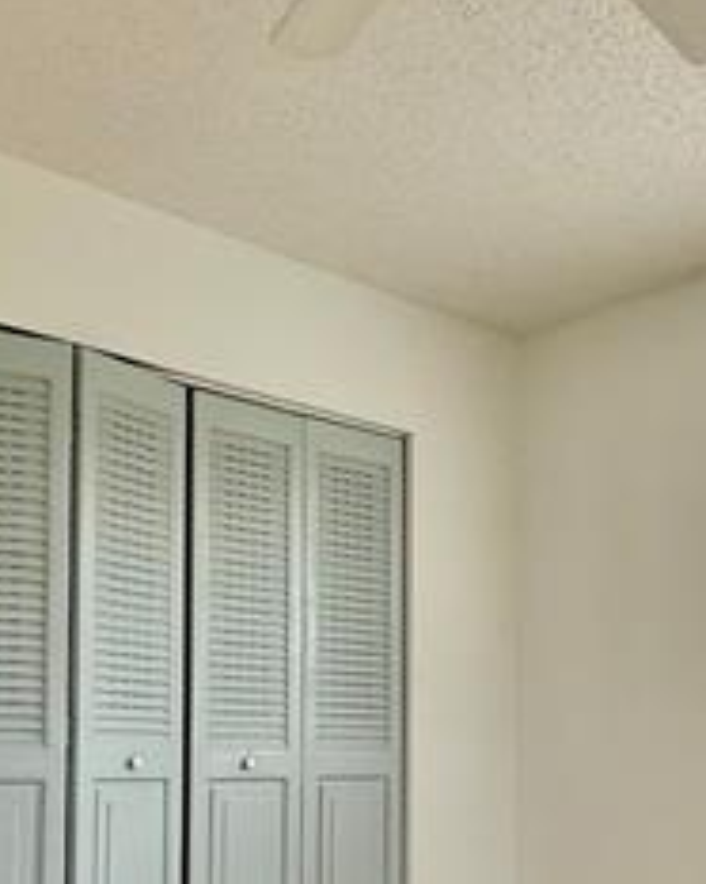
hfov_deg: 30.8
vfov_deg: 37.9
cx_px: 619
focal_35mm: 47
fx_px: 1229
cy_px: 728
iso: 64
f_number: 2.2
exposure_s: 1/168
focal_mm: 2.22
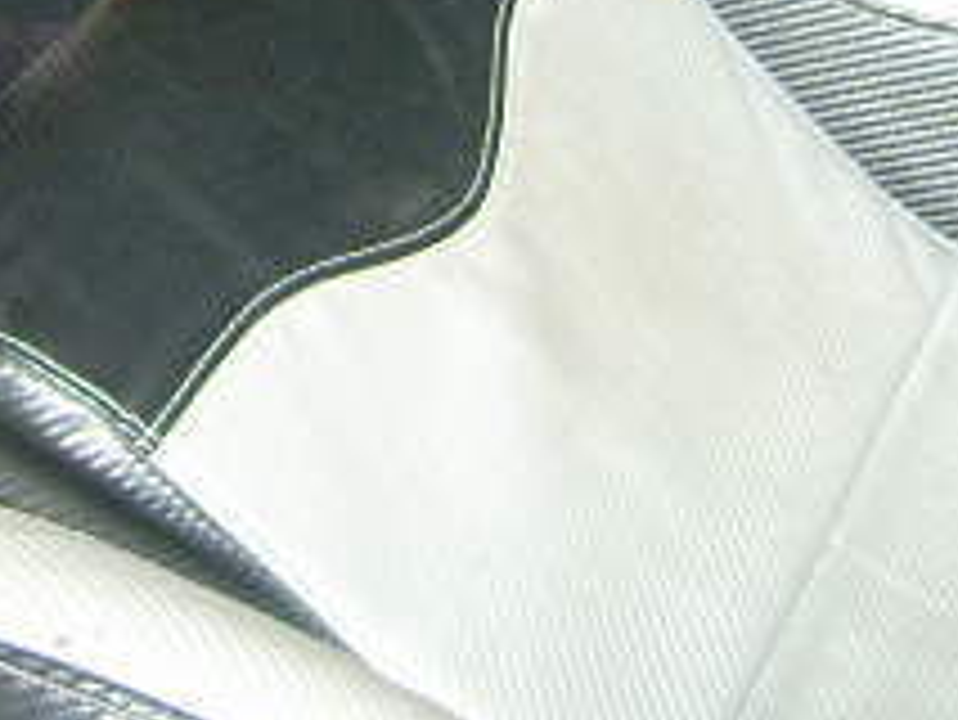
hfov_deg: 18.3
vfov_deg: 13.5
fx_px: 2908
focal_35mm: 105
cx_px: 58
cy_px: -248
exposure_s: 1/60
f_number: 2.8
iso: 100
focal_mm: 5.95
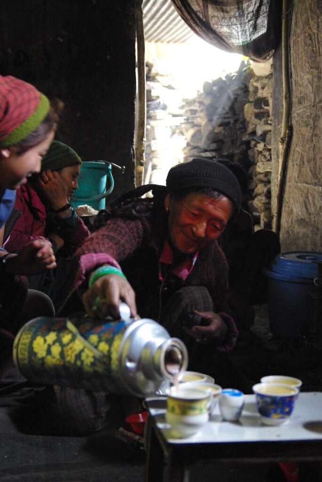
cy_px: 241
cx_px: 161
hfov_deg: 27.6
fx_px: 656
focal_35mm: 49
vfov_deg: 40.3
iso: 1600
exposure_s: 1/45
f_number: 2.8
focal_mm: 32.5
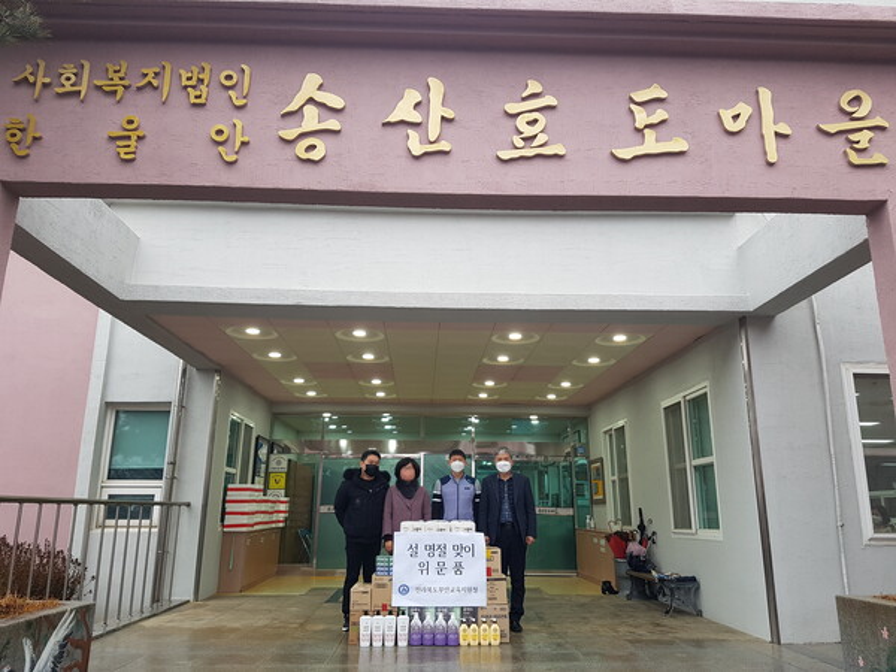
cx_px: 448
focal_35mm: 26
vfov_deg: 53.1
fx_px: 673
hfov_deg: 67.3
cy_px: 336
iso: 64
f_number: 1.7
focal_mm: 4.2
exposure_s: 1/120
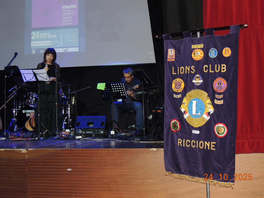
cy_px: 99
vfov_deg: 29.1
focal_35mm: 50
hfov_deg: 38.2
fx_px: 381
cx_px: 132
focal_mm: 8.9
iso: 500
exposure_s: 1/40
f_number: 3.6
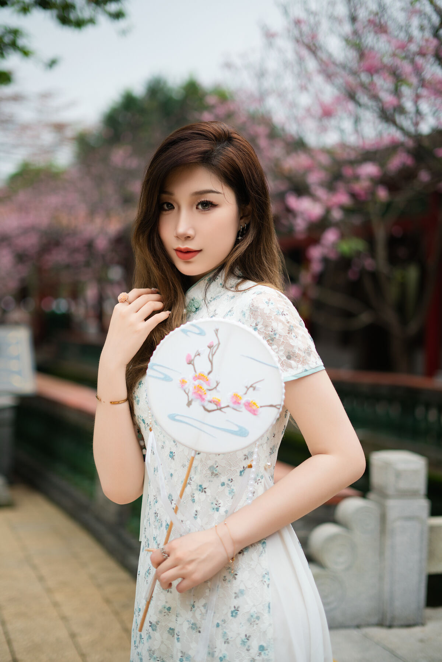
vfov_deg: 39.6
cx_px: 221
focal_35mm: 50
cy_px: 331
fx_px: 920
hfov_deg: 27.0
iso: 100
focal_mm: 50
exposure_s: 1/320
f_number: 1.8
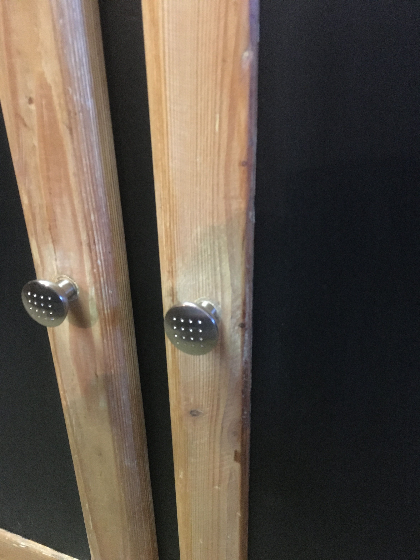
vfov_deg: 61.7
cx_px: 210
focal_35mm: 29
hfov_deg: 48.2
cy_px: 280
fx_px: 469
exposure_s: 1/17
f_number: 2.2
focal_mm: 4.15
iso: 500
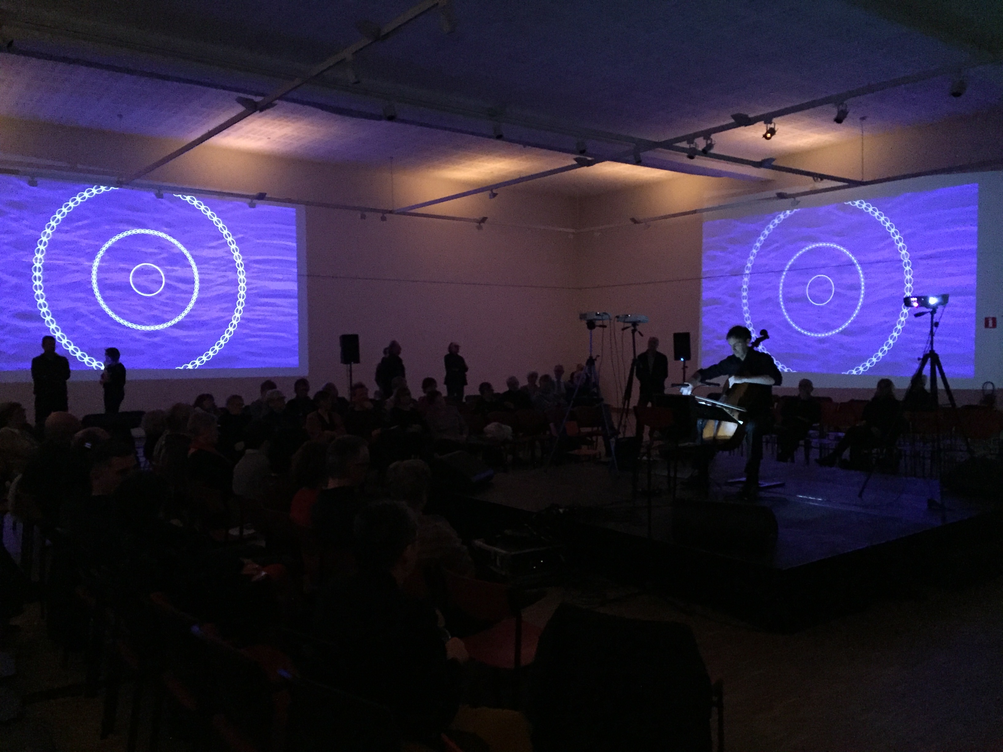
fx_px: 840
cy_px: 376
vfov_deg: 48.2
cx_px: 502
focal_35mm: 29
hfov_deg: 61.7
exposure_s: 1/17
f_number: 2.2
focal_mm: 4.15
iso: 2000
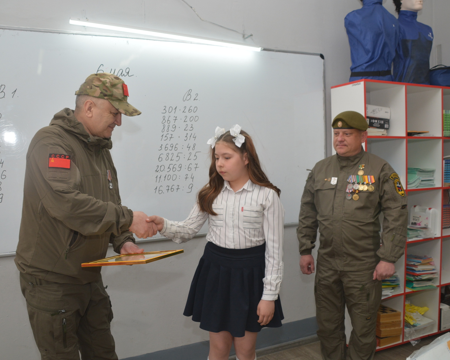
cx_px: 227
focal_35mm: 31
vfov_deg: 47.1
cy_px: 181
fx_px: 413
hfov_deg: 57.2
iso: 400
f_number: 5.6
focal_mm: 18
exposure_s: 1/60
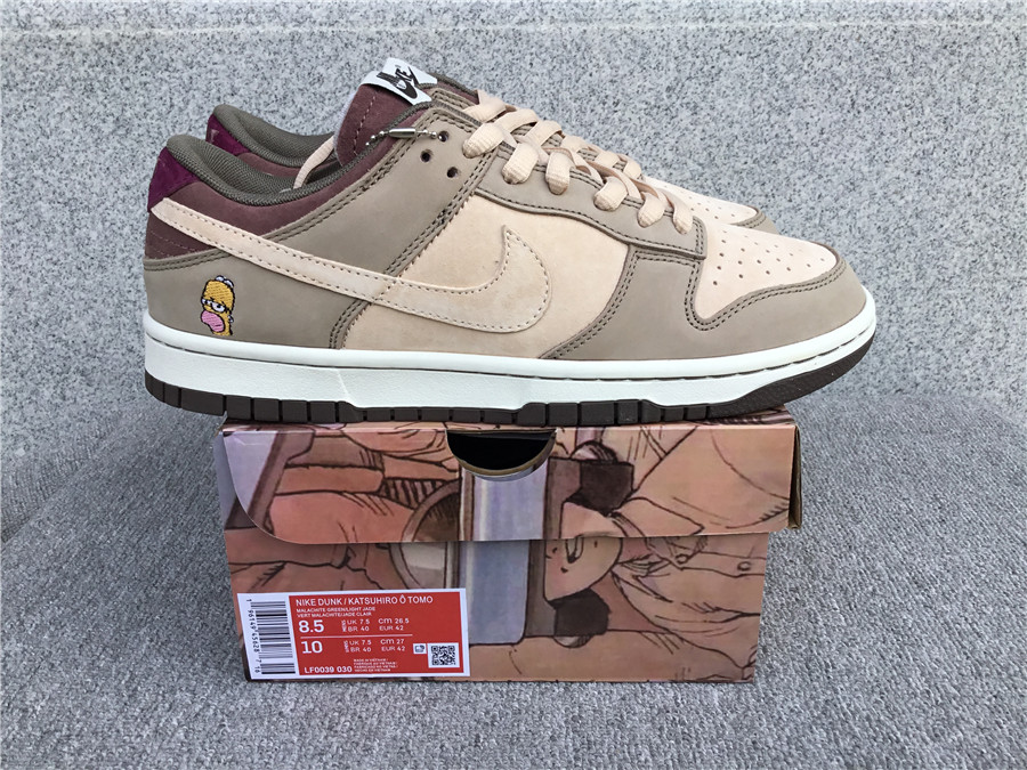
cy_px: 385
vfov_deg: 45.4
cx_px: 514
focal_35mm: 31
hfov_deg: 58.4
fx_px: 920
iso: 25
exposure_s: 1/370
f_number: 2.4
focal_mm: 3.3
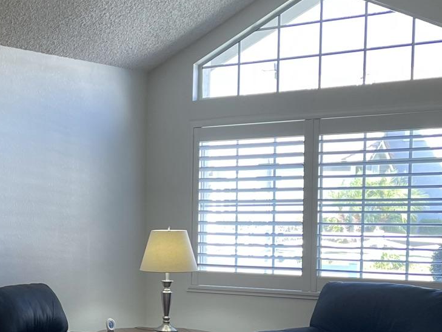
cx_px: -65
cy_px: 260
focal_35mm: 73
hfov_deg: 24.5
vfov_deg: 20.0
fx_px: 932
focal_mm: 5.1
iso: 100
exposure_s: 1/120
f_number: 1.6
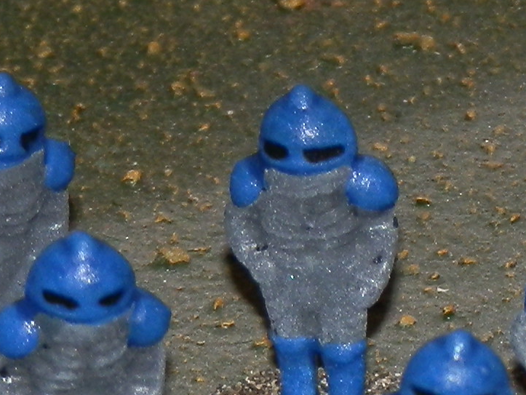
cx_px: 909
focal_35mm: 652
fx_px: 9912
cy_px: 389
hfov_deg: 3.0
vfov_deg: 2.3
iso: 100
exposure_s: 1/160
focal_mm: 19.78
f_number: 4.1
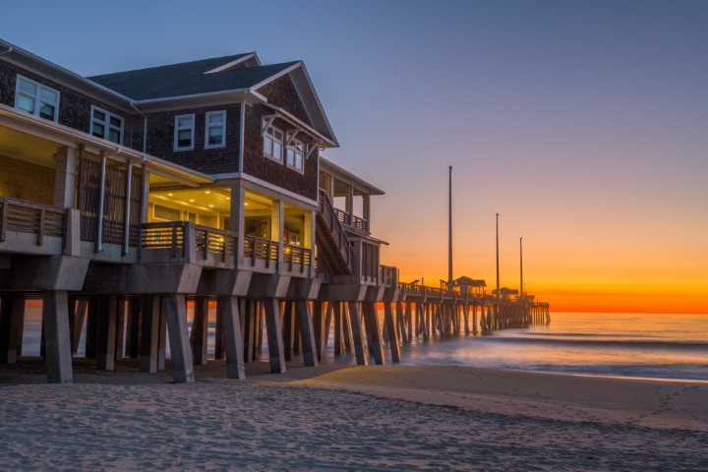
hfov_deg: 58.7
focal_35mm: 32
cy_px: 236
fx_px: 629
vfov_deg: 41.1
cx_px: 354
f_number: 11
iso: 64
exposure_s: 1/1.67
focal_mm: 32
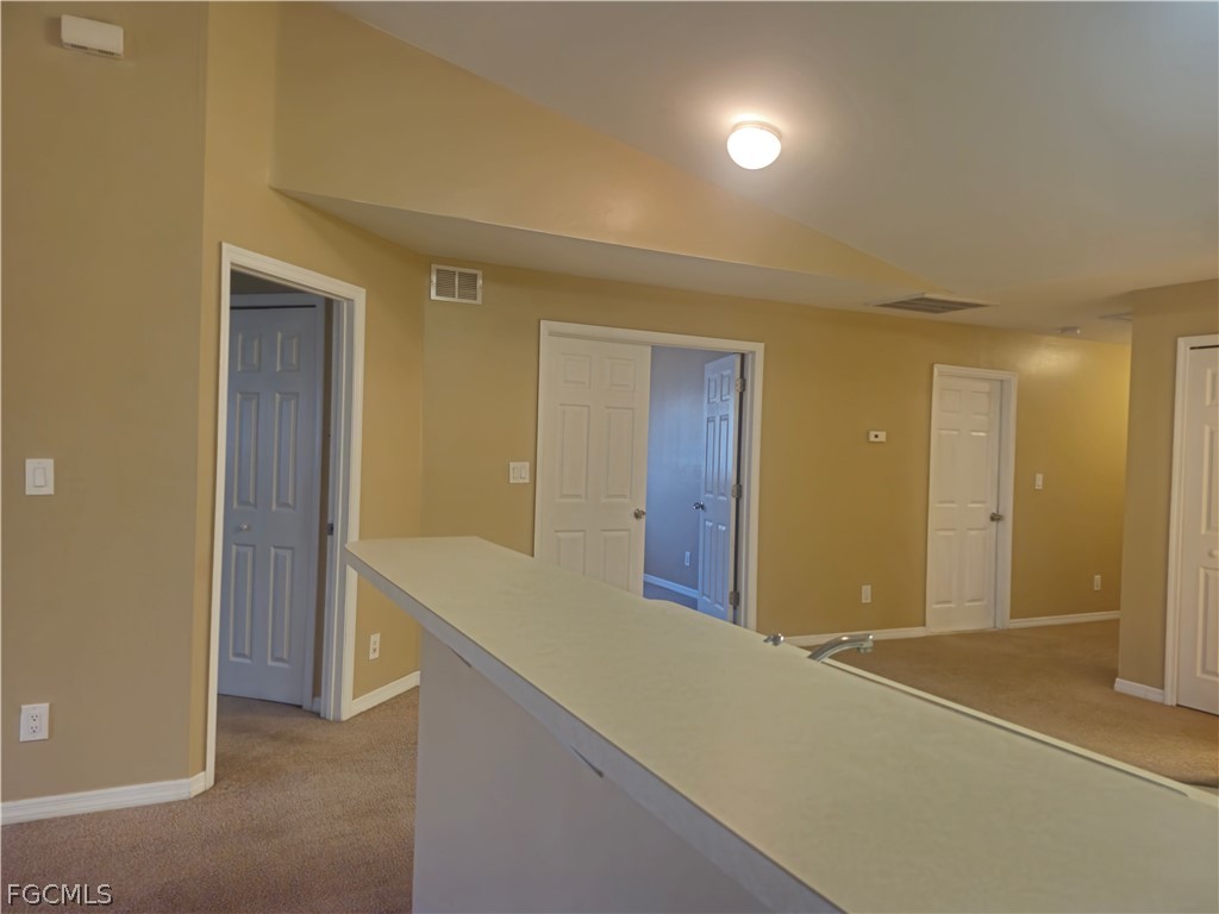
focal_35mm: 23
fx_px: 810
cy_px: 457
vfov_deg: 58.9
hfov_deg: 73.9
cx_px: 610
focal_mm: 5.54
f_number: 1.8
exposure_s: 1/40
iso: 320
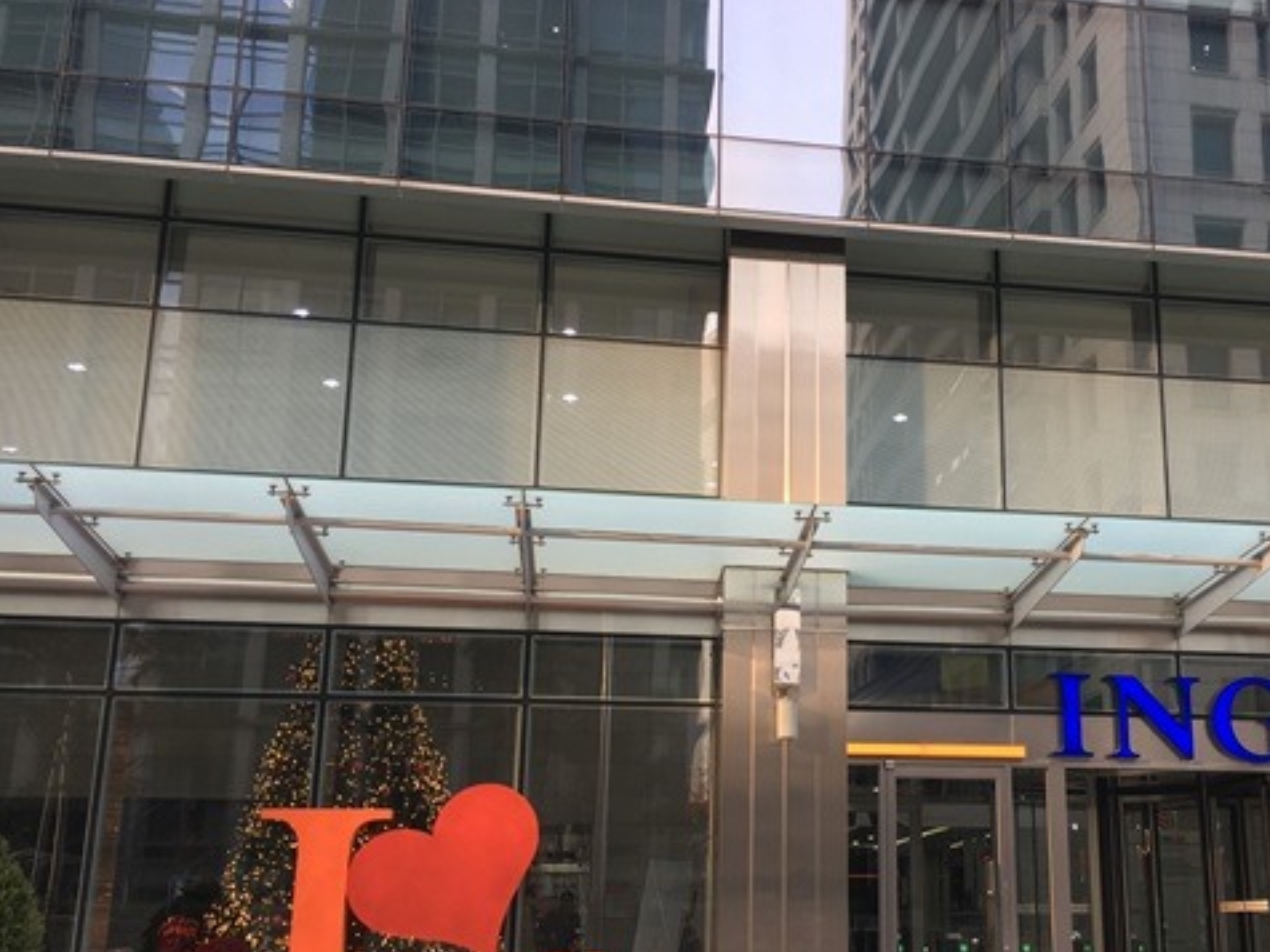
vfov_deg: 36.6
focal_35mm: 39
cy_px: 587
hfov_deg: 47.1
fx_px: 1431
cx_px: 848
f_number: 2.2
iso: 25
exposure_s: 1/40
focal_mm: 4.15
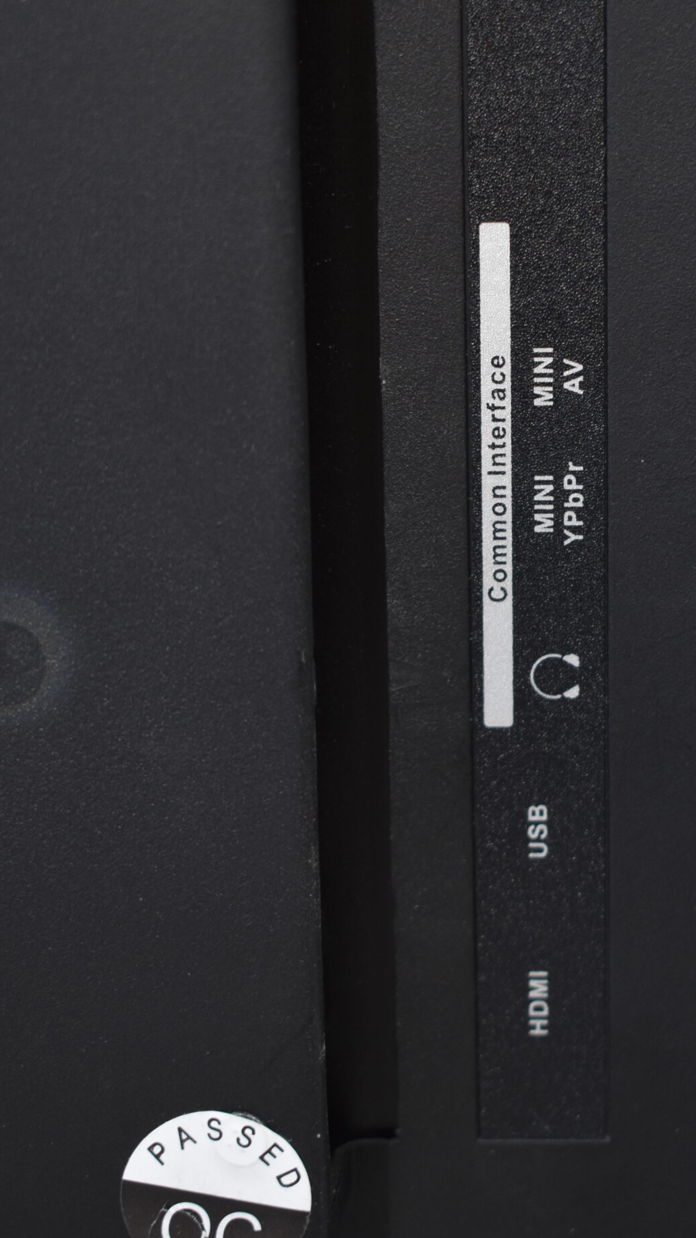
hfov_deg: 15.7
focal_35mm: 77
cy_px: 558
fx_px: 2518
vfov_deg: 27.6
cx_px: 526
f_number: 4.5
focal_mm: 35
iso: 400
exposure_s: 1/50
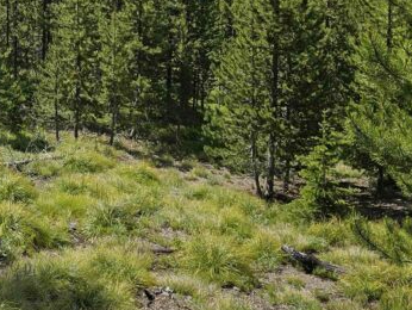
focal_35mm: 68
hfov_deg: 27.7
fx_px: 810
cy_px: -101
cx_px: 60
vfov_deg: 19.8
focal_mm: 6.3
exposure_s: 1/1005
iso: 10
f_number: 1.7
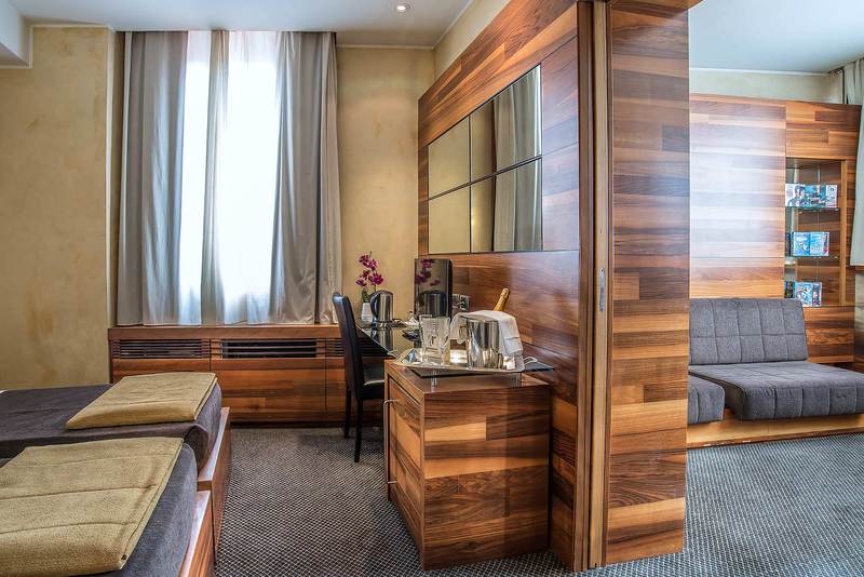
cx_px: 432
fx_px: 432
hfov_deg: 90.0
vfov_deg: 67.4
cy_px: 288
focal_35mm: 18
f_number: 9
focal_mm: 18
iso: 640
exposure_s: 1/10
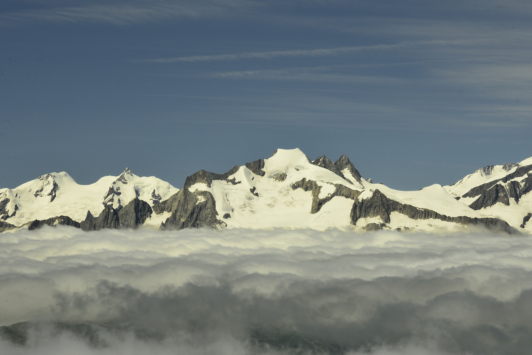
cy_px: 157
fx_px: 2069
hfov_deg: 14.7
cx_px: 276
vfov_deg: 9.8
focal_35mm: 140
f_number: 20
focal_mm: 80
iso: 320
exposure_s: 1/125
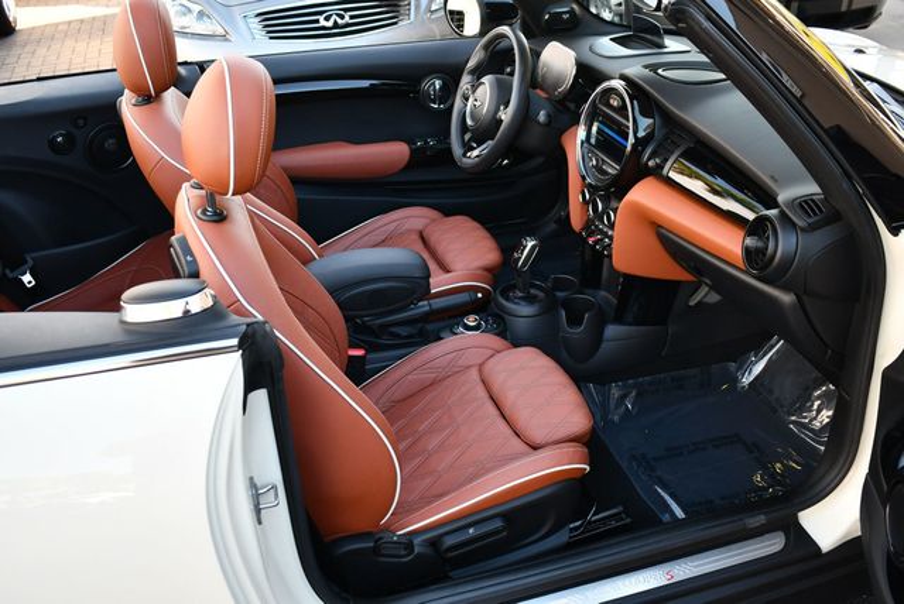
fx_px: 905
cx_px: 452
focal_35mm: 36
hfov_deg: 53.1
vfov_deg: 36.9
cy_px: 302
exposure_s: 1/250
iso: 450
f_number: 3.5
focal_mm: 18
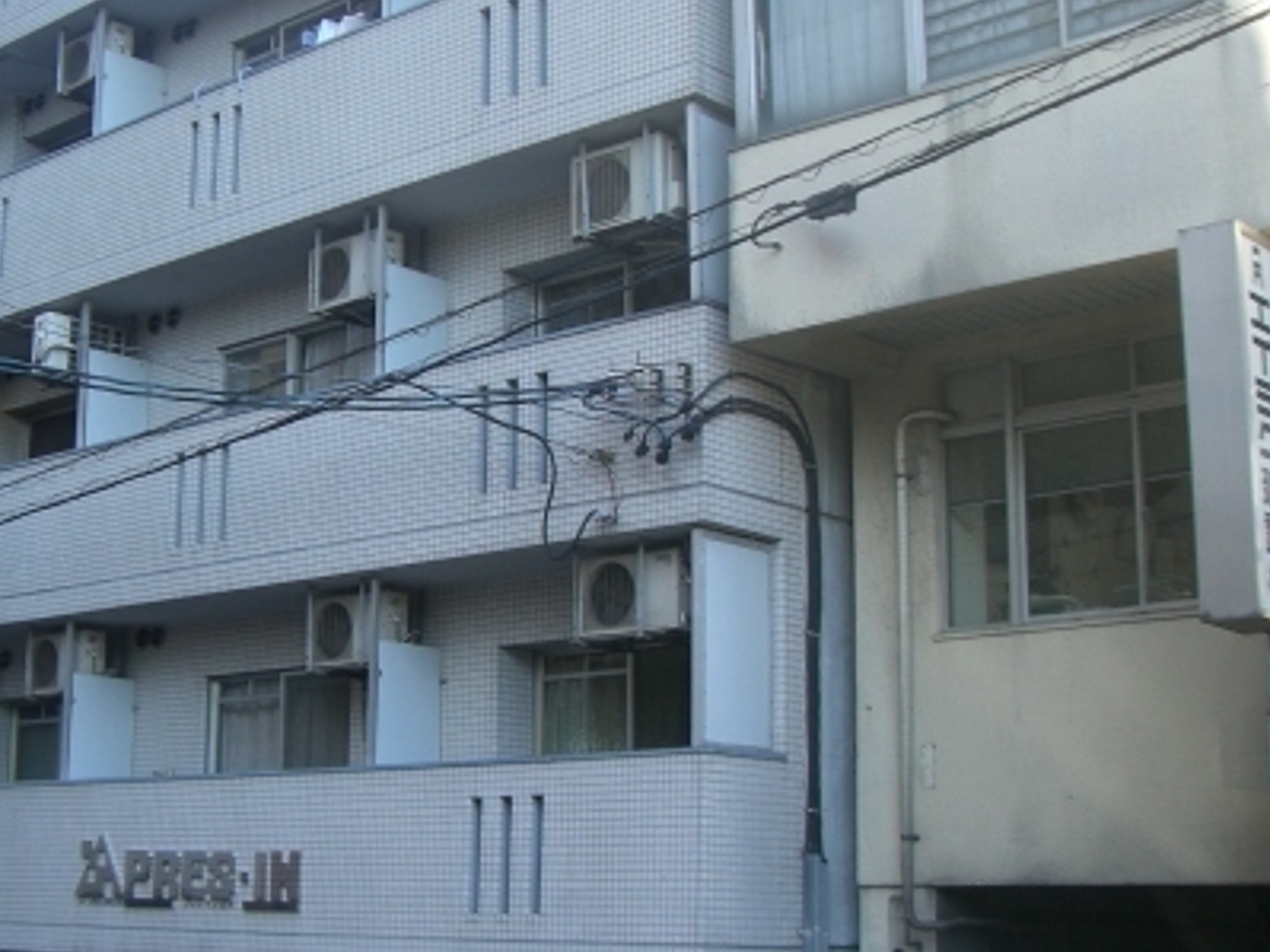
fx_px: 2237
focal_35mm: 61
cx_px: 328
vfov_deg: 24.0
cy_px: 516
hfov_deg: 31.2
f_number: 2.7
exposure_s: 1/125
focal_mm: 6.2
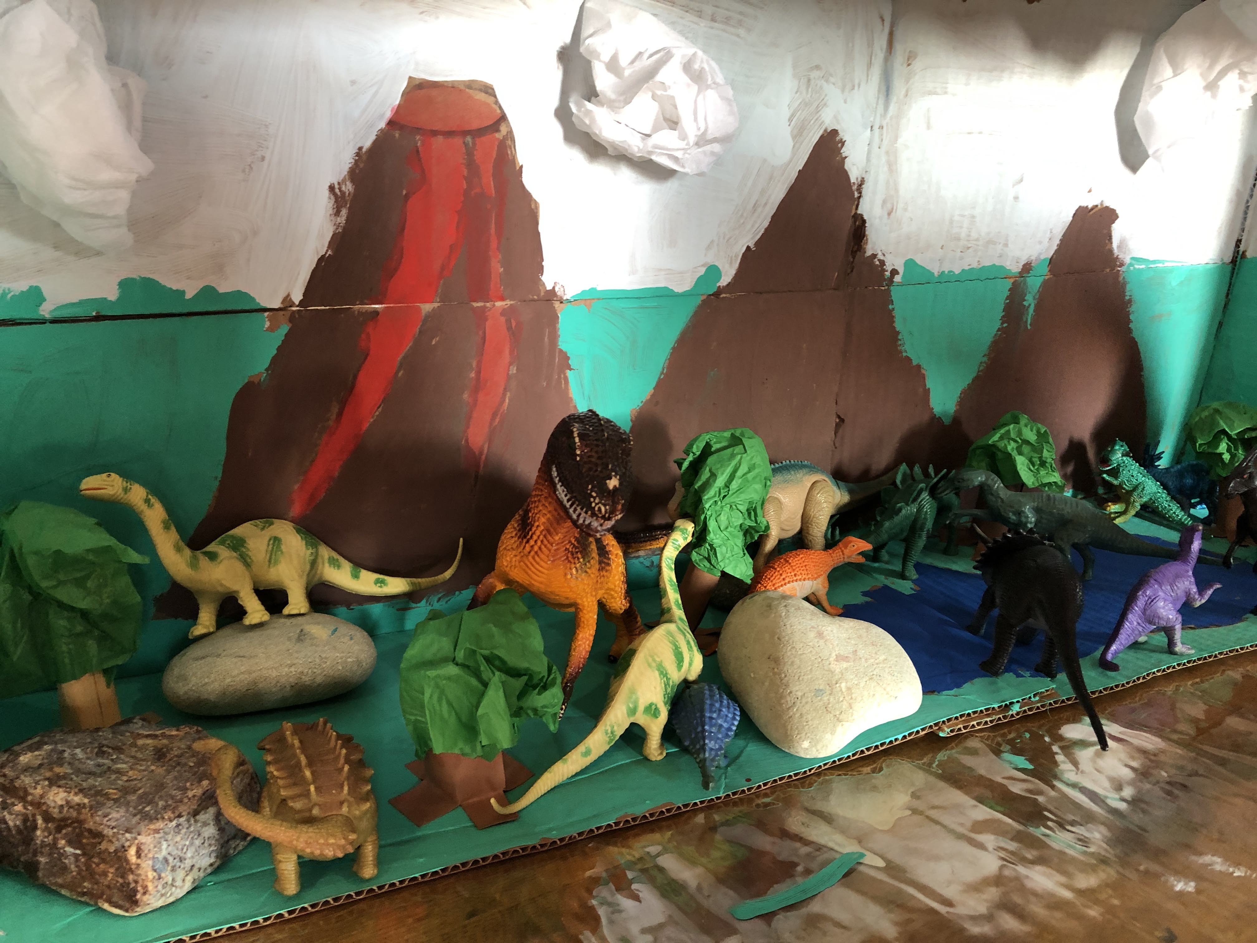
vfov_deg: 49.7
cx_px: 628
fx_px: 1017
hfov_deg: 63.4
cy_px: 472
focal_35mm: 28
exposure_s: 1/15
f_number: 1.8
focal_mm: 3.99
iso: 50
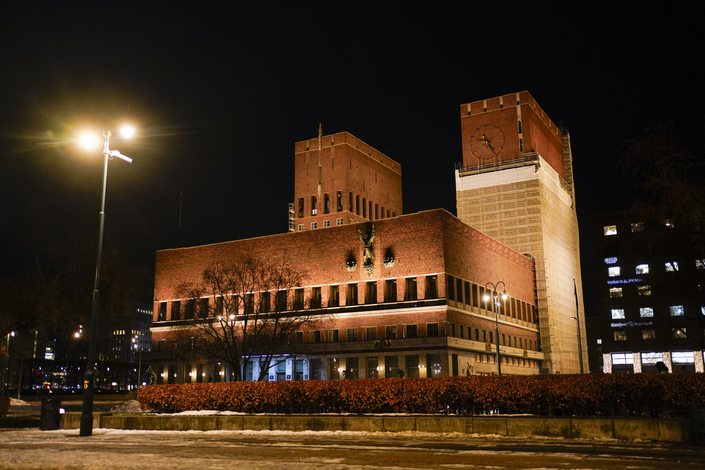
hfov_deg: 54.4
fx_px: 685
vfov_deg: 37.9
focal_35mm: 35
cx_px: 352
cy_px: 235
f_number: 1.8
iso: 1600
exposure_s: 1/125
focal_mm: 35
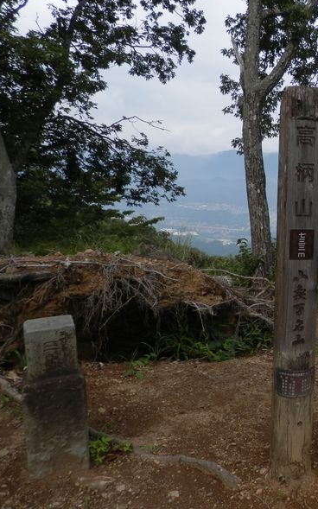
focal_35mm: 36
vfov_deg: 54.0
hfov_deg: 32.0
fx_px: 499
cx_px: 333
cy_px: 251
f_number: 3
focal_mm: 4.5
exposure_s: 1/640
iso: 80
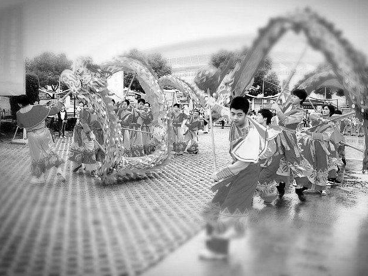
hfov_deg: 59.7
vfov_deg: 46.8
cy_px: 135
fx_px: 319
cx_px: 211
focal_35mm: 30
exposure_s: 1/200
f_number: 6.3
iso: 1600
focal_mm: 18
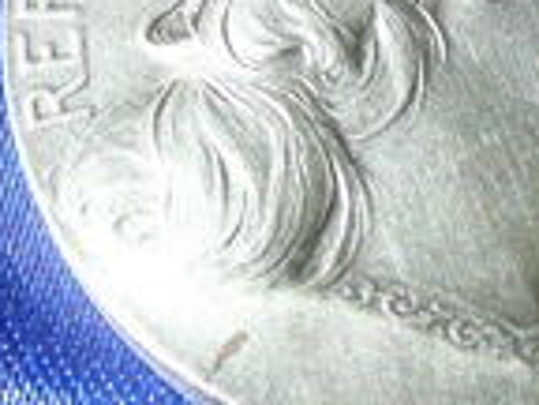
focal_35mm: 143
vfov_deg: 10.1
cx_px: 412
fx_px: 2227
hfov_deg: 13.7
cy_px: -180
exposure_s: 1/500
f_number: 3.7
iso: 100
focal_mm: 5.8
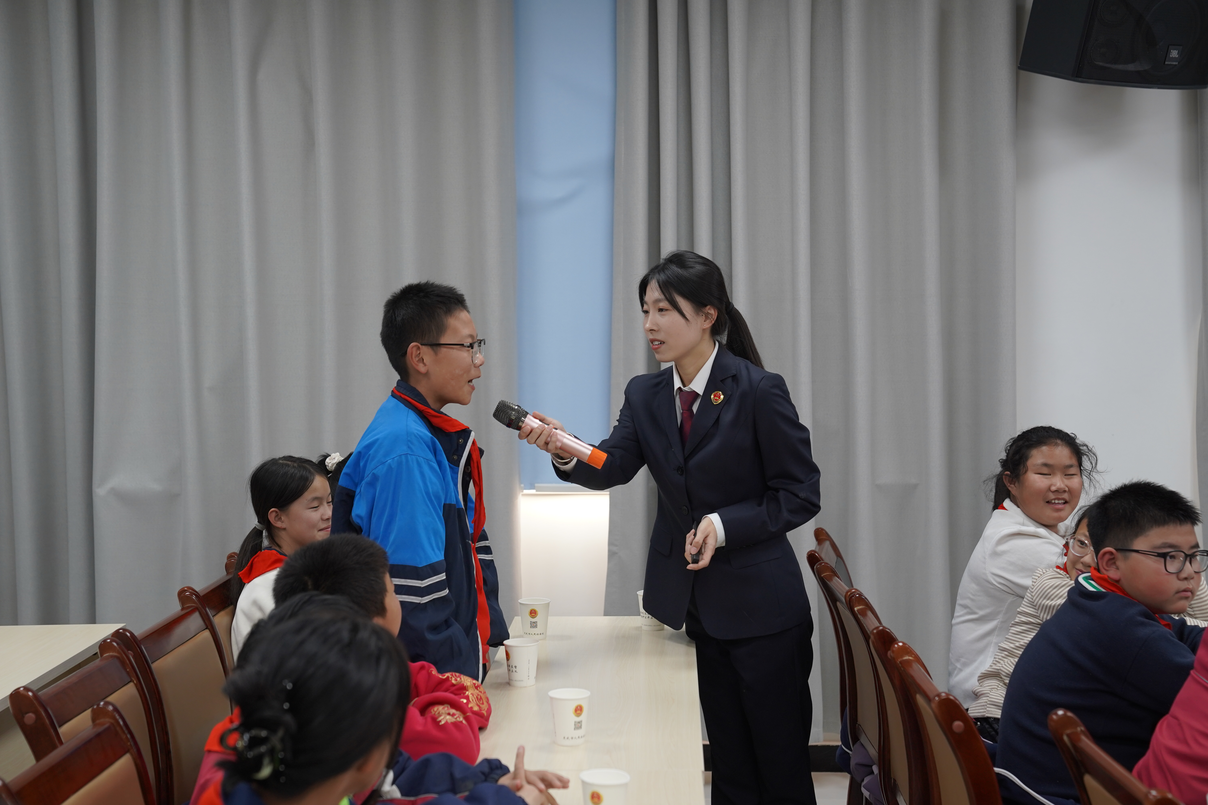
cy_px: 402
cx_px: 604
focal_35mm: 52
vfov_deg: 26.0
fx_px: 1745
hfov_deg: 38.2
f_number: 4
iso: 800
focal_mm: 52
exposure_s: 1/160
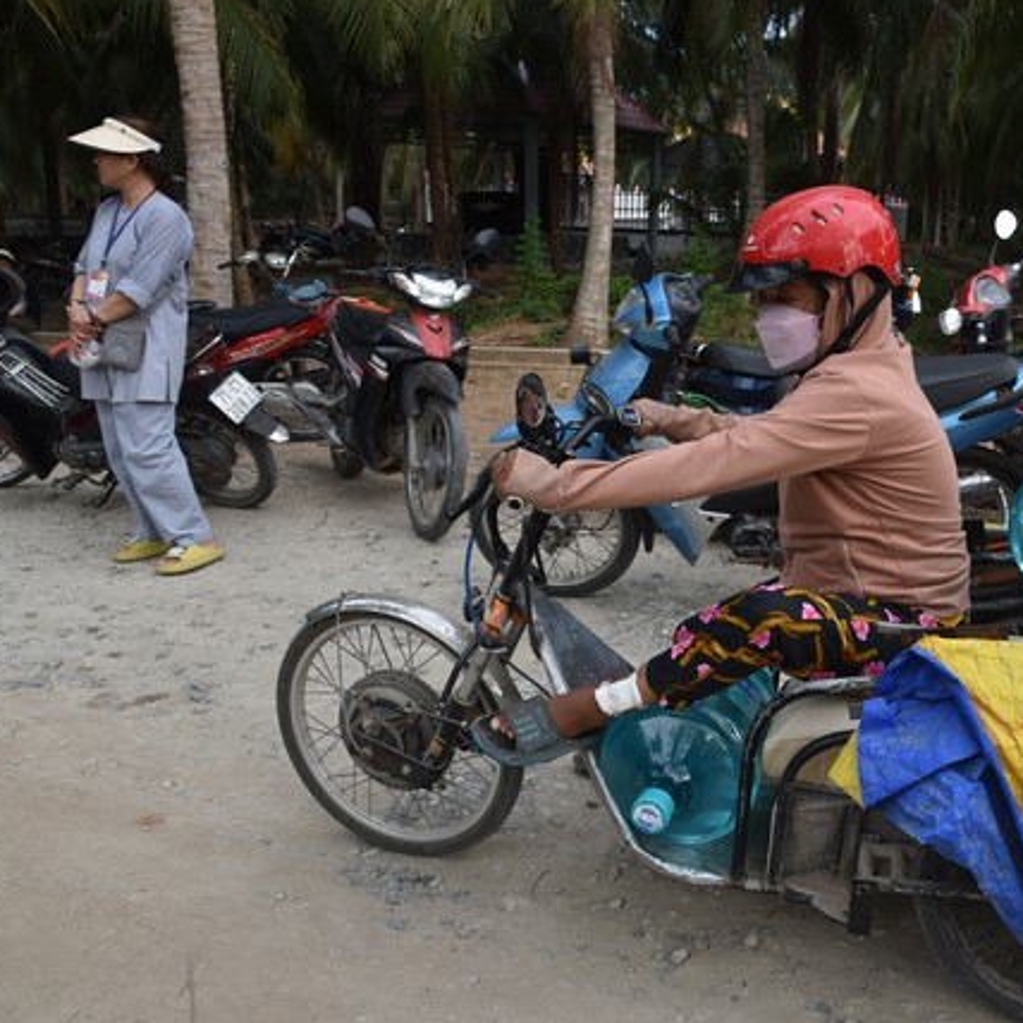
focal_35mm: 31
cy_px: 512
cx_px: 722
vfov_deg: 52.5
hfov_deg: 51.1
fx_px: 1036
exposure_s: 1/250
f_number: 8
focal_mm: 24
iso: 400
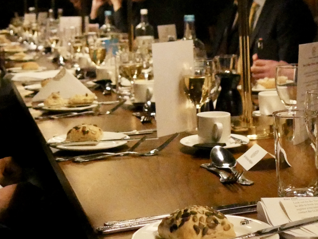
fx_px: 699
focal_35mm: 76
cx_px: 179
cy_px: -17
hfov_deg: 25.6
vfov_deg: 18.7
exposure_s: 1/100
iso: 12800
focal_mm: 17
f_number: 3.7
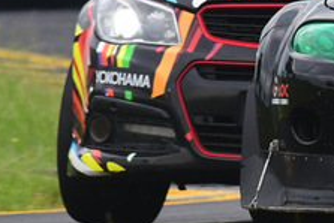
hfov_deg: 0.9
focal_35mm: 2258
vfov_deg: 0.6
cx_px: 584
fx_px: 20962
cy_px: -78
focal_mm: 420
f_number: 10
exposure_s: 1/640
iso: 1000
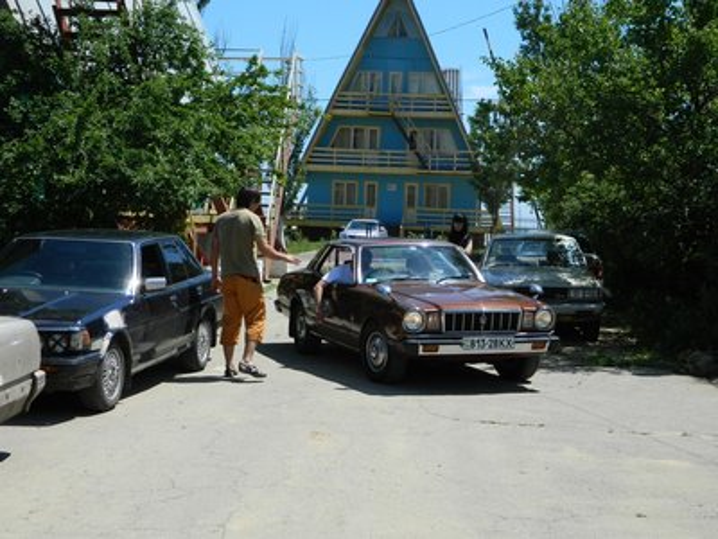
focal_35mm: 57
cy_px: 270
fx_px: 1182
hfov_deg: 33.8
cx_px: 359
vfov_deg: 25.7
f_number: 3.8
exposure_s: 1/800
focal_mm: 10.2
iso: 80
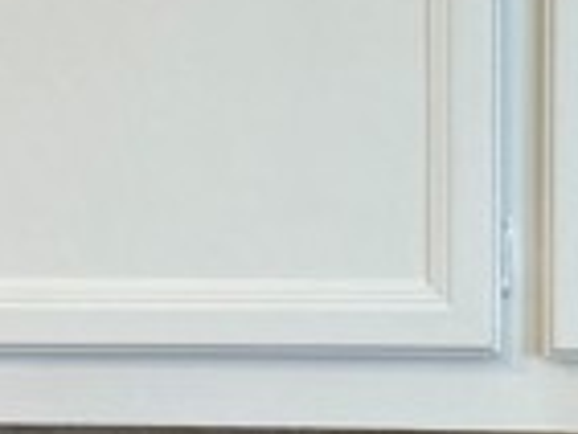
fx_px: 1972
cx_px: 217
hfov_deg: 16.7
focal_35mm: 118
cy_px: 266
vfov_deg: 12.6
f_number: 1.5
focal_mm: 5.7
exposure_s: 1/120
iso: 64
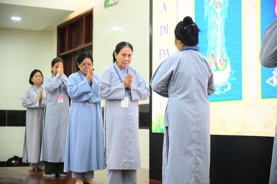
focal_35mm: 66
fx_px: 507
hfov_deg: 30.5
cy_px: 92
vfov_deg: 20.6
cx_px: 138
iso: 5000
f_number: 4
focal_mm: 66
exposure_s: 1/160
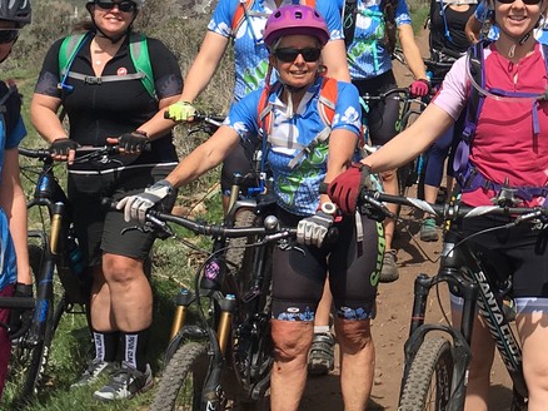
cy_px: -38
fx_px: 1392
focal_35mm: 88
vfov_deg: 16.3
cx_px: 538
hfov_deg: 21.5
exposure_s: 1/1972
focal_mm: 4.15
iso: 25
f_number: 2.2
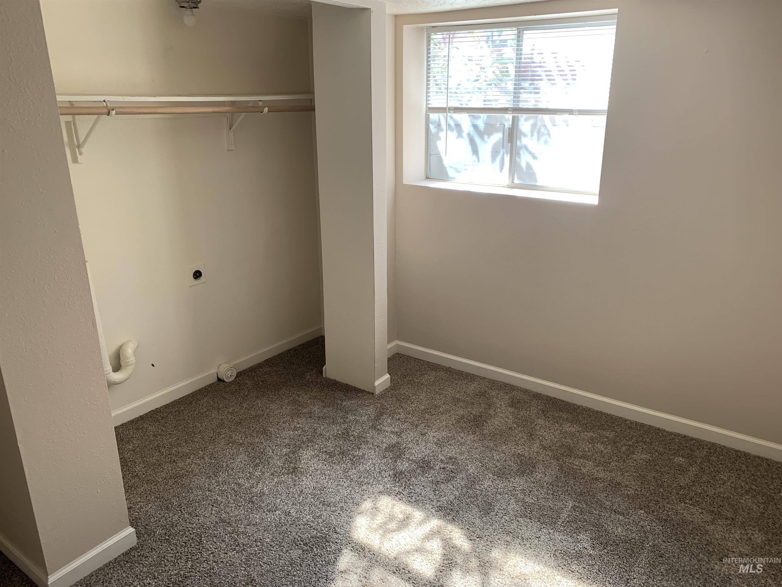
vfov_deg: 53.1
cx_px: 391
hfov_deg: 67.3
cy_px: 294
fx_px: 587
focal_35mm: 26
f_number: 1.8
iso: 80
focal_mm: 4.25
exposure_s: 1/121
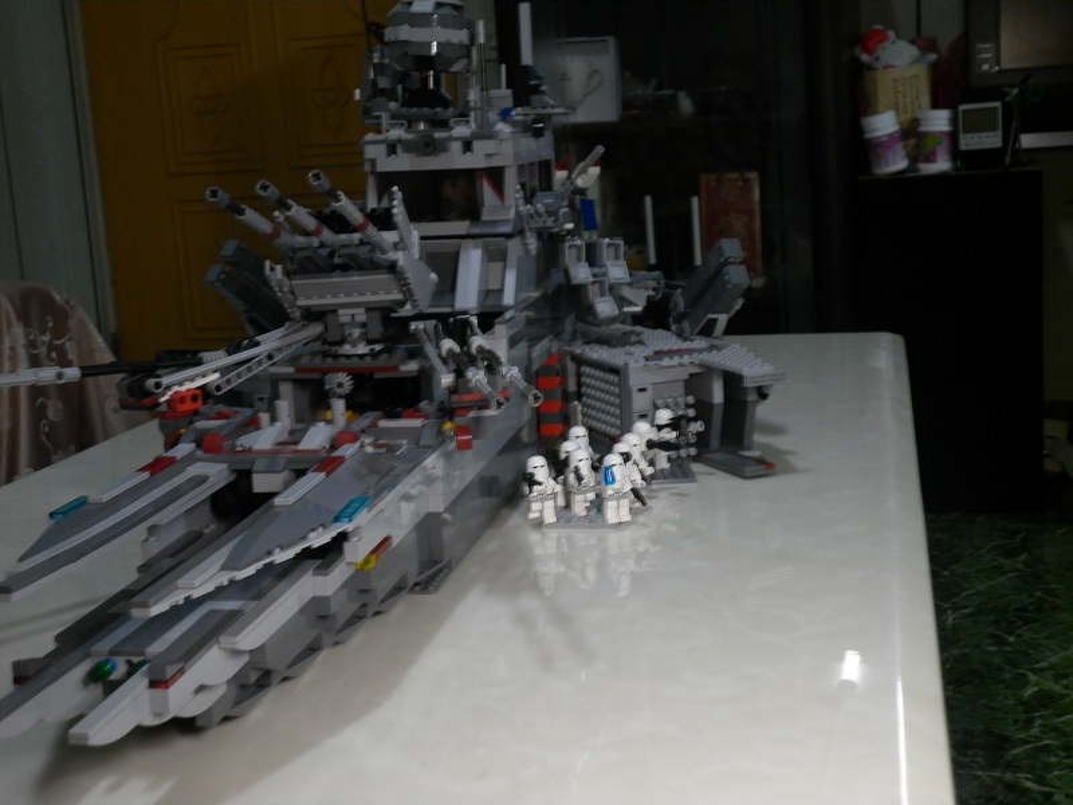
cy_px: 402
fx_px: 1550
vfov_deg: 29.1
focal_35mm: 50
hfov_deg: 38.2
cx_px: 536
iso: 200
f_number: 3.8
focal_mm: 9
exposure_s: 1/15
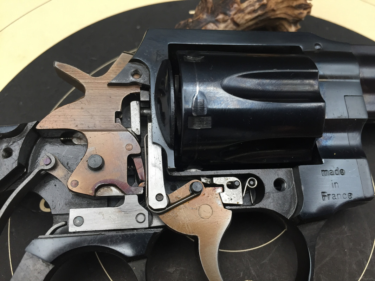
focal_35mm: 29
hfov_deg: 61.7
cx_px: 188
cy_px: 140
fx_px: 314
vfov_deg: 48.2
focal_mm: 4.15
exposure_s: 1/30
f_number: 2.2
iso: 40
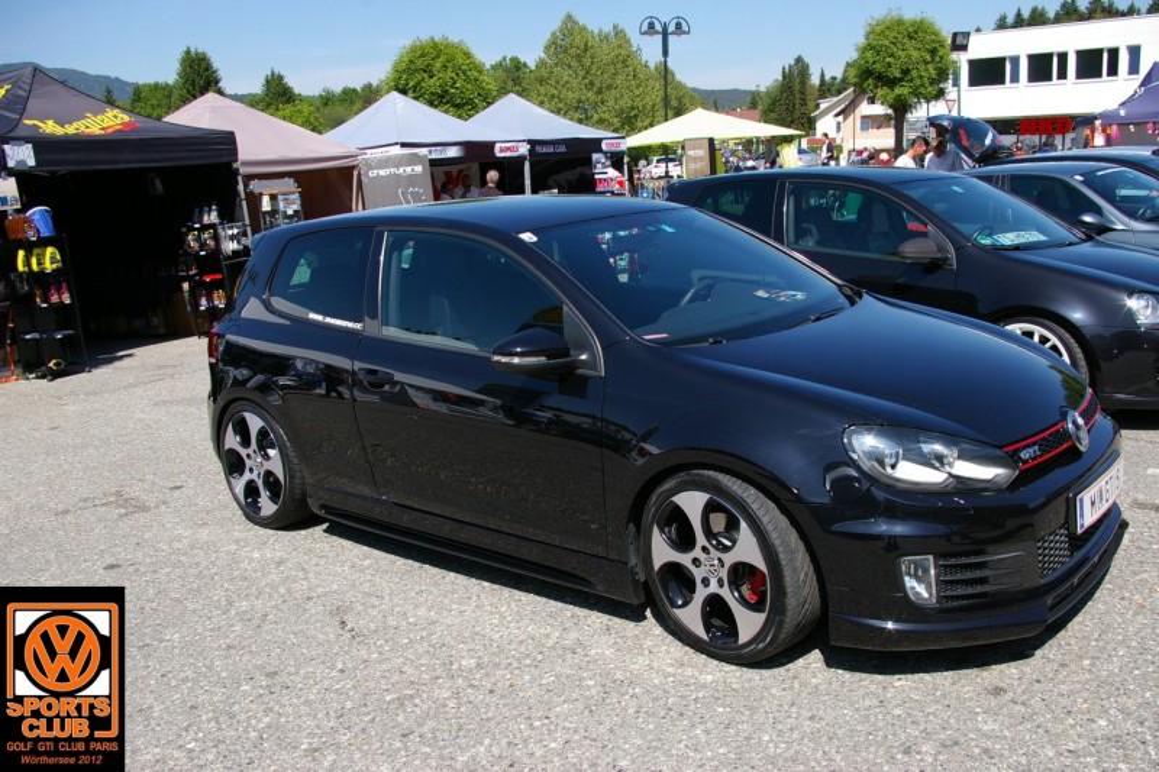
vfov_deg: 41.7
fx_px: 1014
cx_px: 580
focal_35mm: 32
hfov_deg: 59.5
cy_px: 386
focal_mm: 21
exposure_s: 1/250
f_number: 8
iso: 200
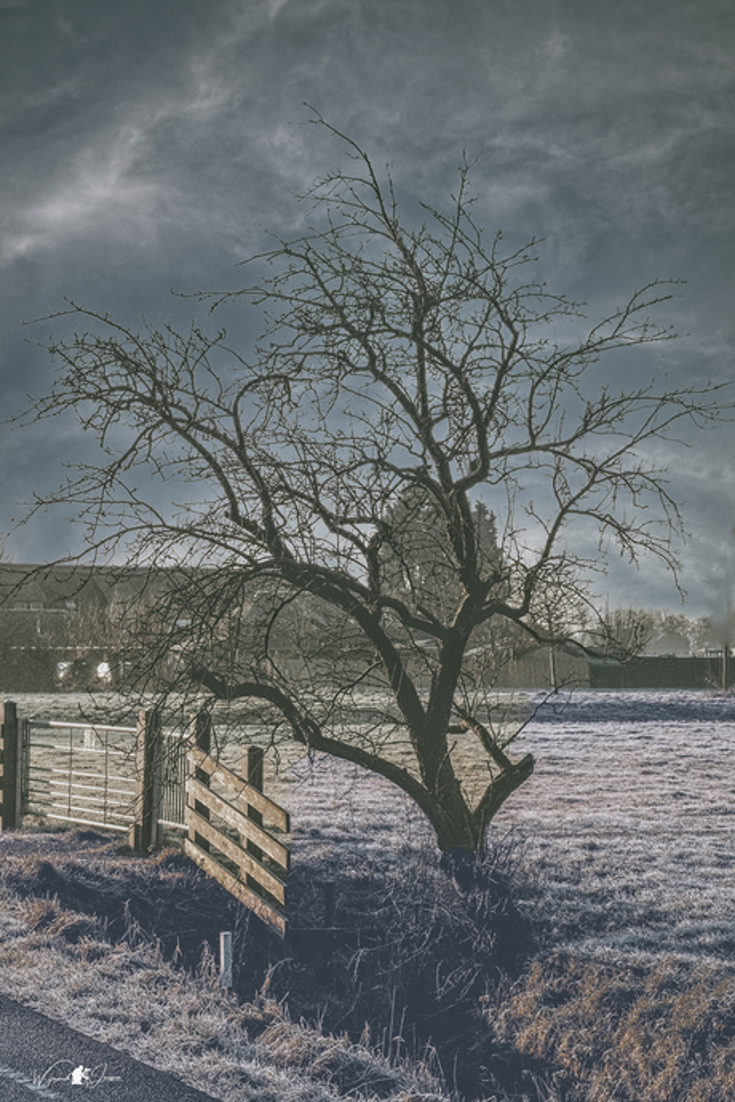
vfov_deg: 28.8
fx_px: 2144
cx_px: 368
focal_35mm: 70
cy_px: 551
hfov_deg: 19.5
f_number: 22
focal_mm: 70
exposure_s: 1/1000
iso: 4000
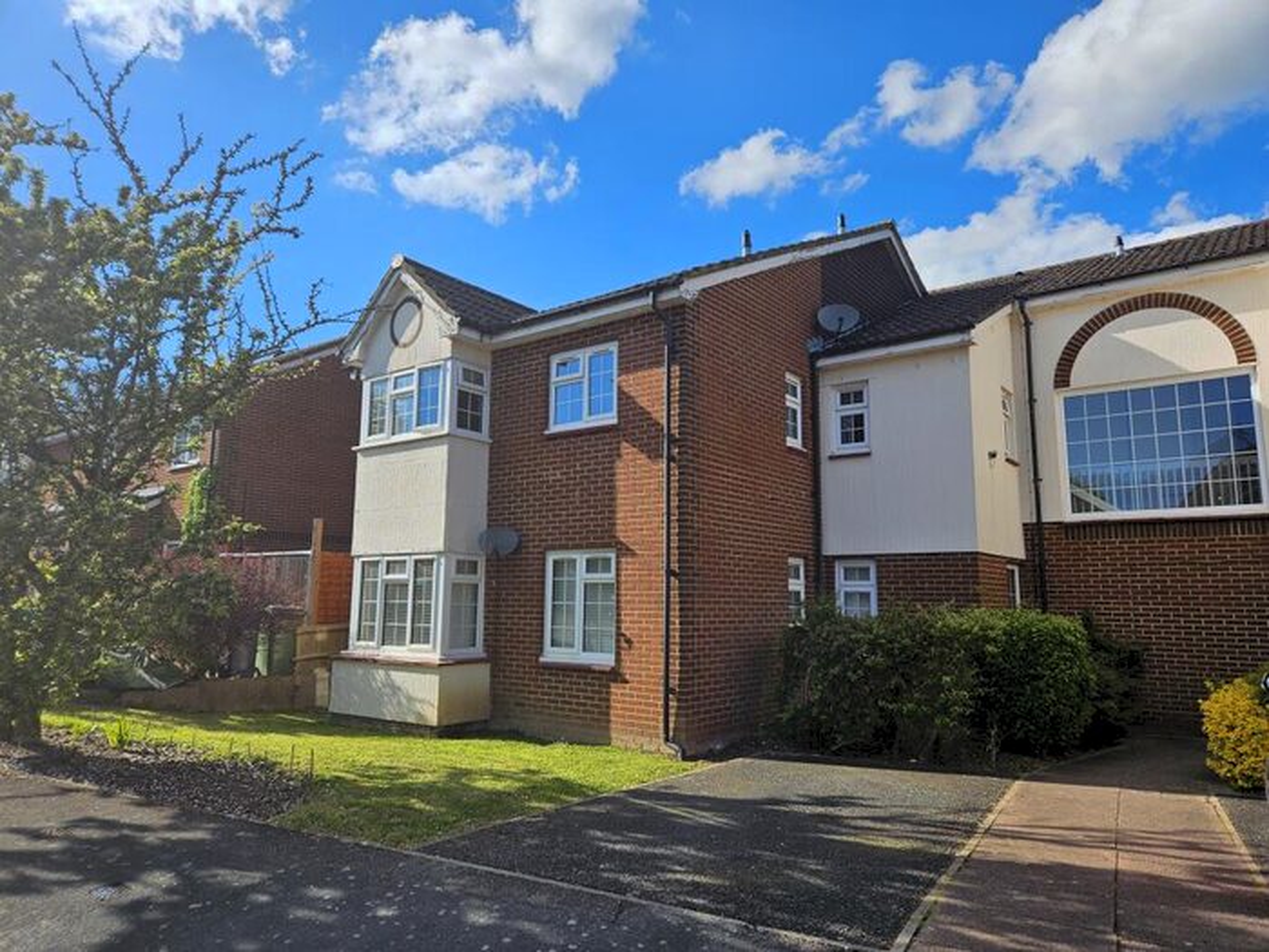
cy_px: 476
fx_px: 843
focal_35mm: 23
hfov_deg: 73.9
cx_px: 634
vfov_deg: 58.9
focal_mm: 5.4
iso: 25
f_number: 1.8
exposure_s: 1/1601
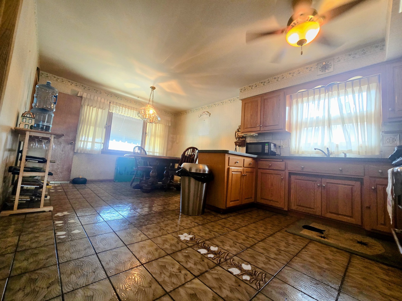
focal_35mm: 13
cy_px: 150
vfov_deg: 89.9
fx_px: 151
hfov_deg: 106.2
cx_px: 201
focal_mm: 2.2
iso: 400
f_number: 2.2
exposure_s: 1/60
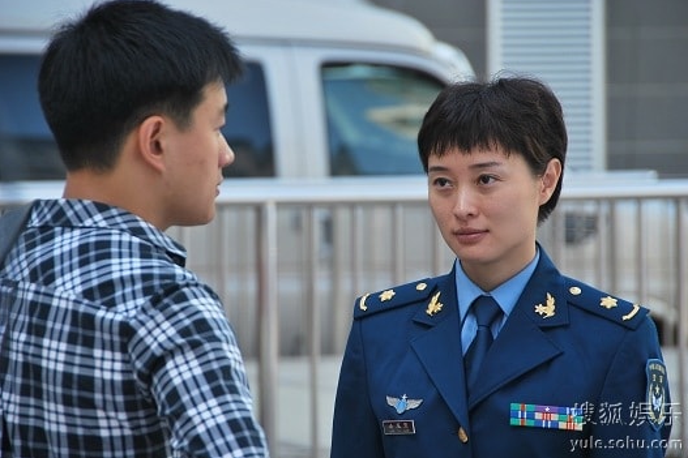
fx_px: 5769
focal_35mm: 302
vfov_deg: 4.5
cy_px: 228
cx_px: 345
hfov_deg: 6.8
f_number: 5.6
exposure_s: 1/60
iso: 100
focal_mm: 200
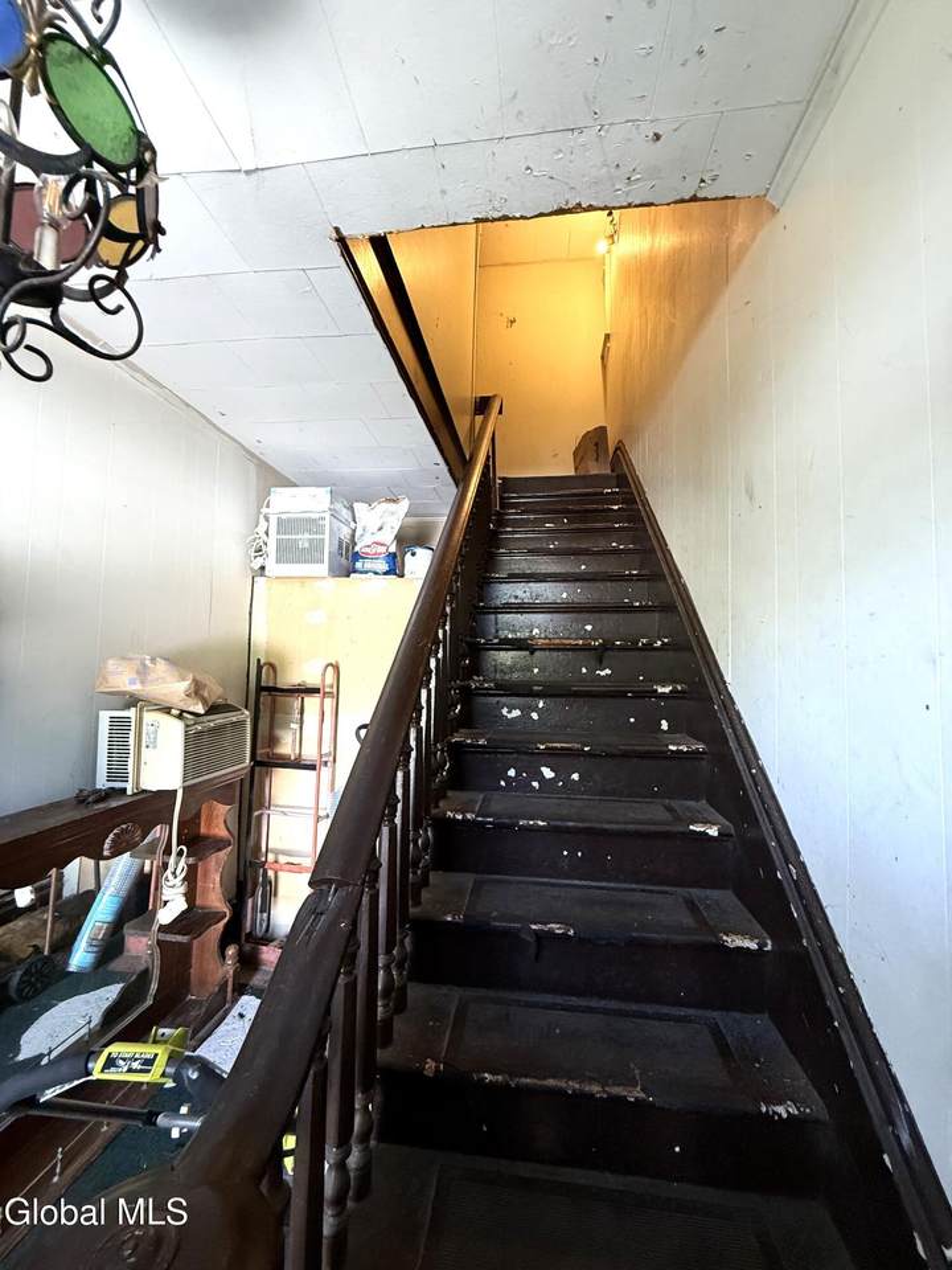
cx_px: 476
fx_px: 513
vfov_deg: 102.1
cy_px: 635
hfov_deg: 85.7
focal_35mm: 14
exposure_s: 1/60
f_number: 2.2
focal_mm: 2.22
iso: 320
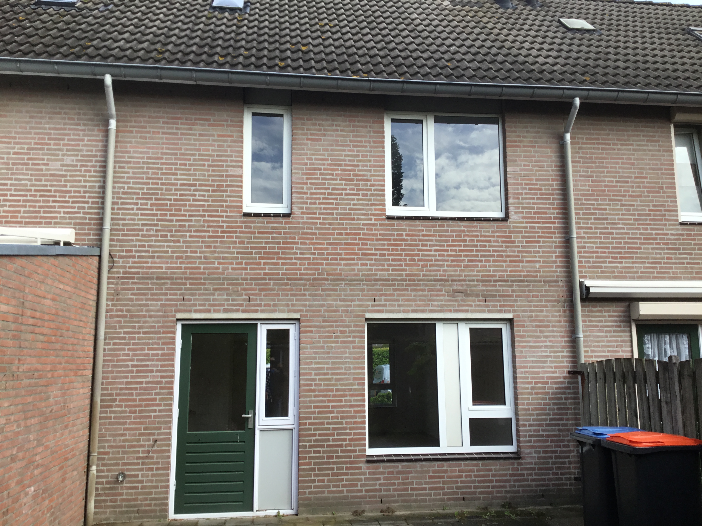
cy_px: 263
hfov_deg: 58.4
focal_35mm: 31
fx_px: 629
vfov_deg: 45.4
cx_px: 351
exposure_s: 1/445
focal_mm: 3.3
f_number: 2.4
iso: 25
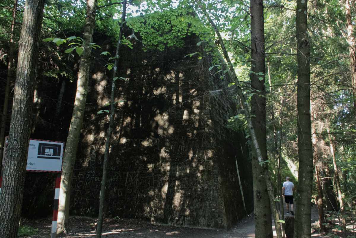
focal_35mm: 27
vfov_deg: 48.0
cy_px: 119
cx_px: 178
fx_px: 267
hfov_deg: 67.4
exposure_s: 1/30
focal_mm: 18
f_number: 8
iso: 2200
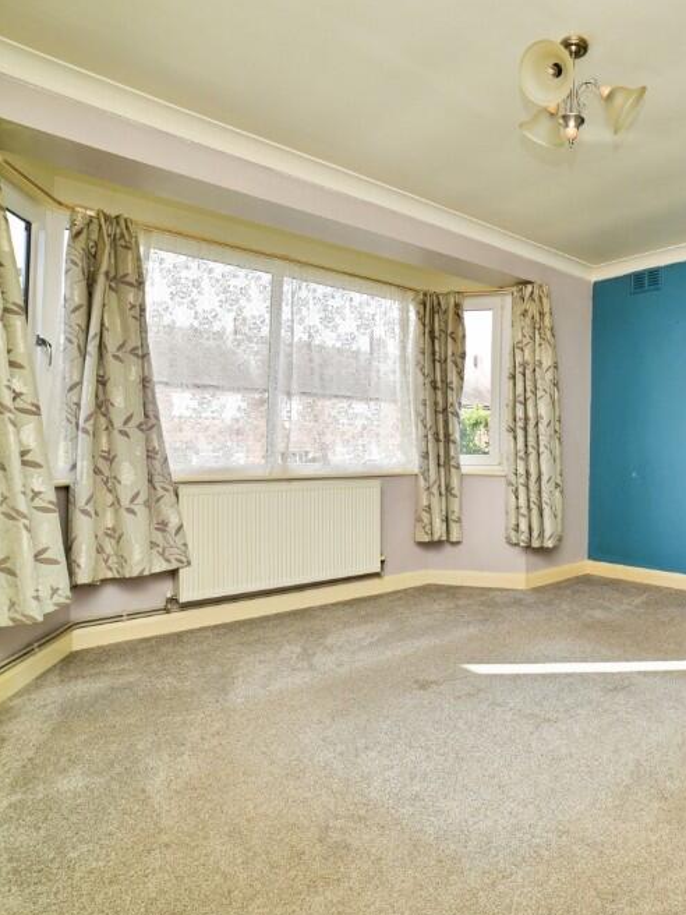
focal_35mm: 21
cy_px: 450
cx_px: 556
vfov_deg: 79.0
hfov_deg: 58.2
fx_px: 555
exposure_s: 1/100
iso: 200
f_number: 8
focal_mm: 14
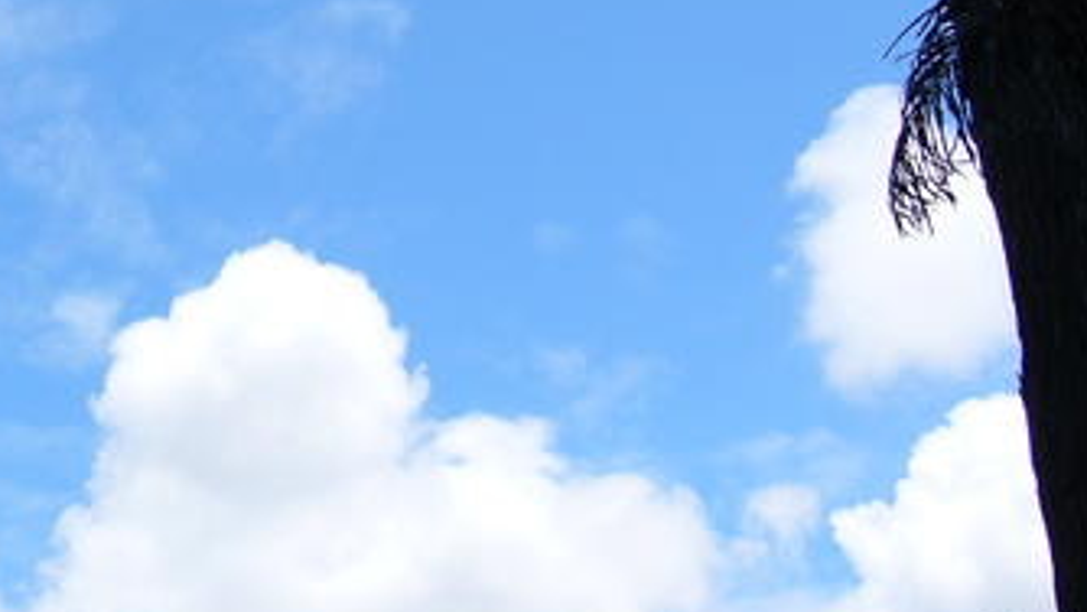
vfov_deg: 16.1
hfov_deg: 28.2
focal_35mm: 73
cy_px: -42
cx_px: 169
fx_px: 2104
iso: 50
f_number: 8
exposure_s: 1/160
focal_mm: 5.8
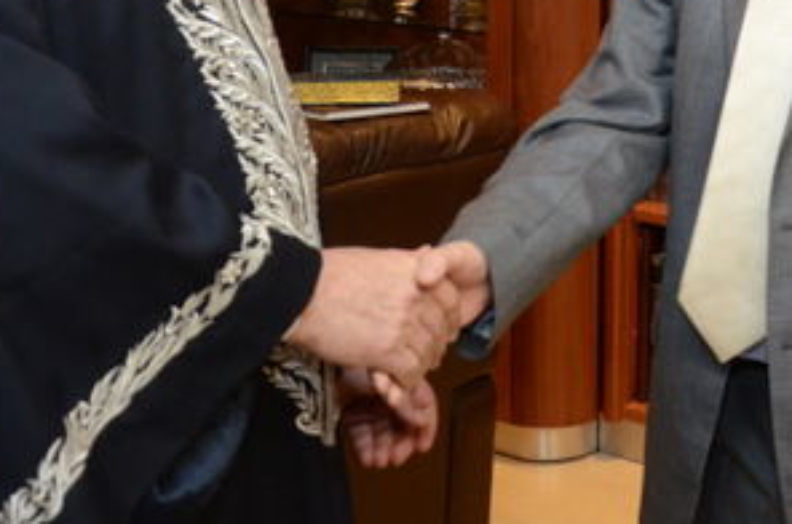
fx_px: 1603
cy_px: -80
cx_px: 645
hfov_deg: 27.2
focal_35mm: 73
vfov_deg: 17.8
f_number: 3.5
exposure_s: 1/160
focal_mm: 18
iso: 1600
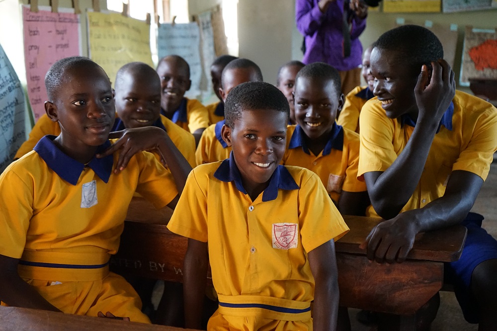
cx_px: 248
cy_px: 166
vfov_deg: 28.1
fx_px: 662
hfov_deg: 41.1
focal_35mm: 48
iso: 5000
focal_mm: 48
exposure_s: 1/160
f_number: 5
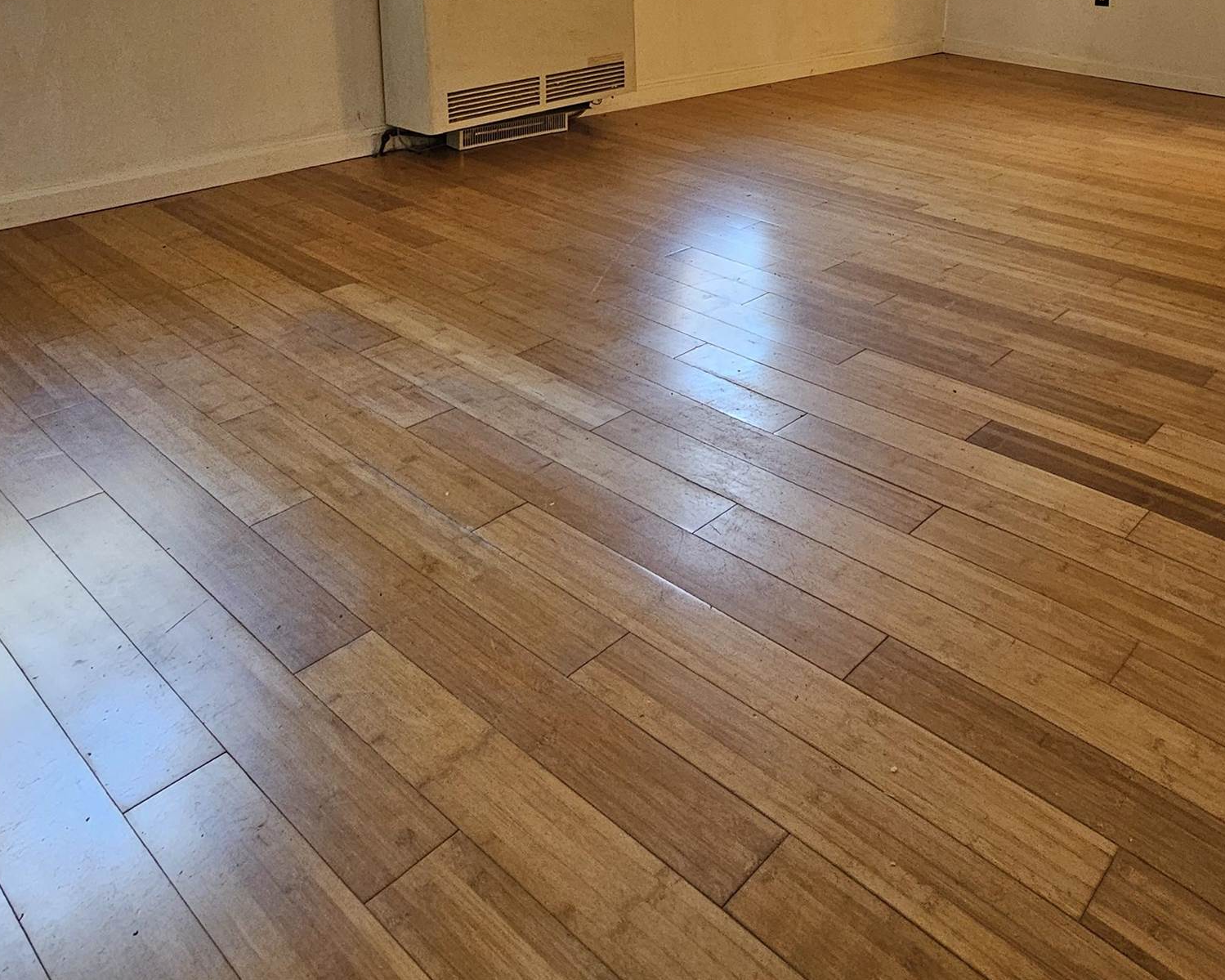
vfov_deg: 48.5
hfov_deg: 63.4
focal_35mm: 26
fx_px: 943
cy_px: 79
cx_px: 868
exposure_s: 1/40
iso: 320
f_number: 2.2
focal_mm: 2.2
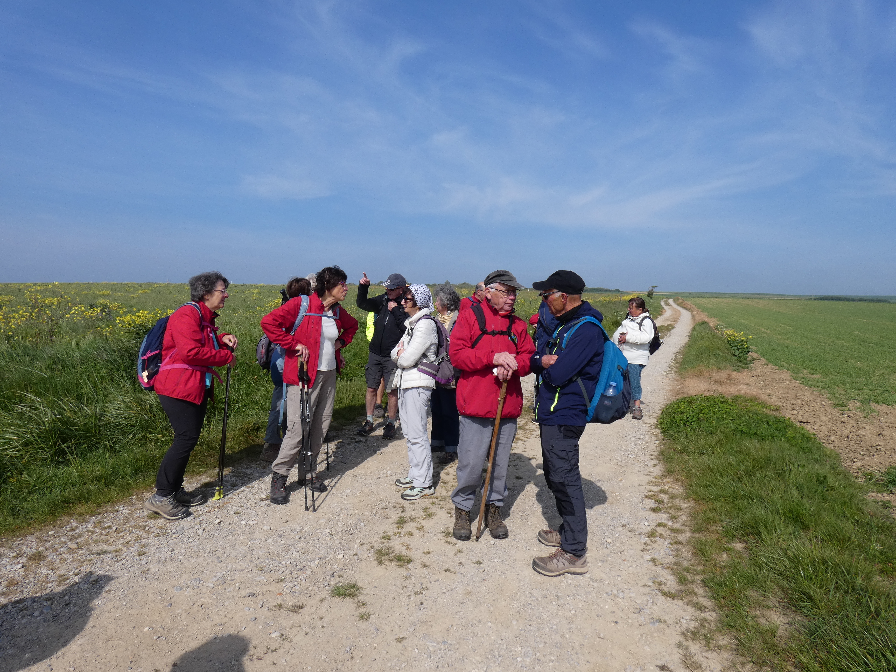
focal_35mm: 20
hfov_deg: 81.7
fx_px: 518
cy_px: 336
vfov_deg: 66.0
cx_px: 448
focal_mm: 3.6
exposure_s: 1/1000
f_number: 4
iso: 80
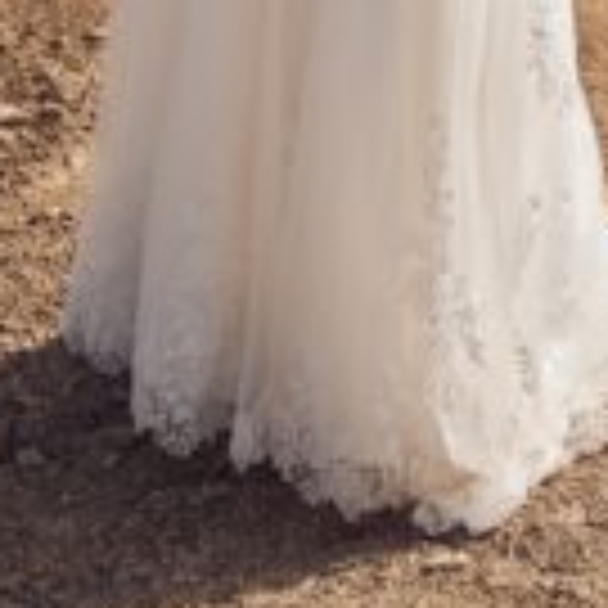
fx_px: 3199
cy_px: -369
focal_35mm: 161
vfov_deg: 10.4
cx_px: 338
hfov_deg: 10.9
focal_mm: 57
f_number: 4.5
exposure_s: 1/1600
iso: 100
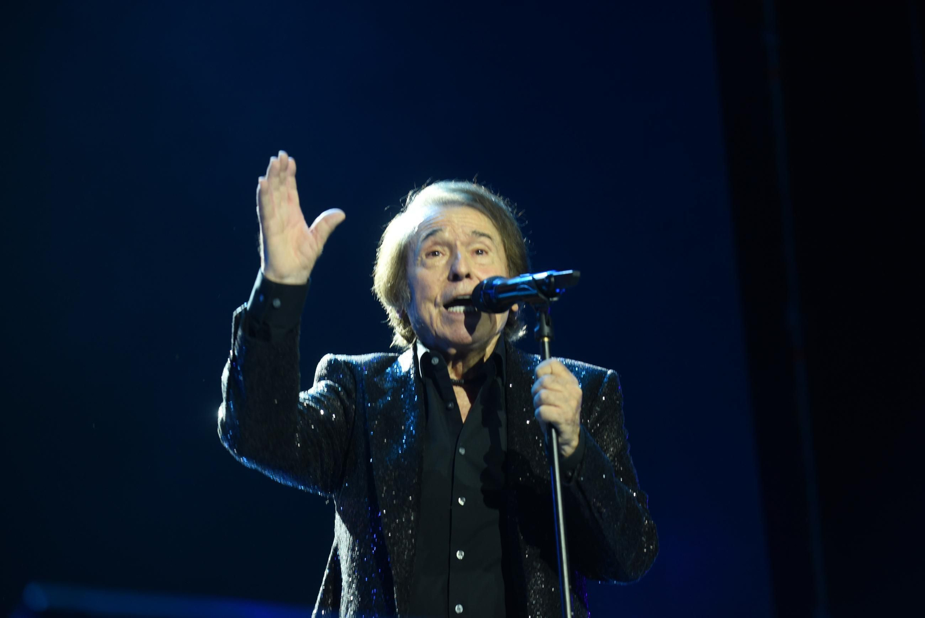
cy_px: 309
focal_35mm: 110
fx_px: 2827
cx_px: 462
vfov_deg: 12.5
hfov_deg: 18.6
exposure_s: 1/100
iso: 1100
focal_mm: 110
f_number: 4
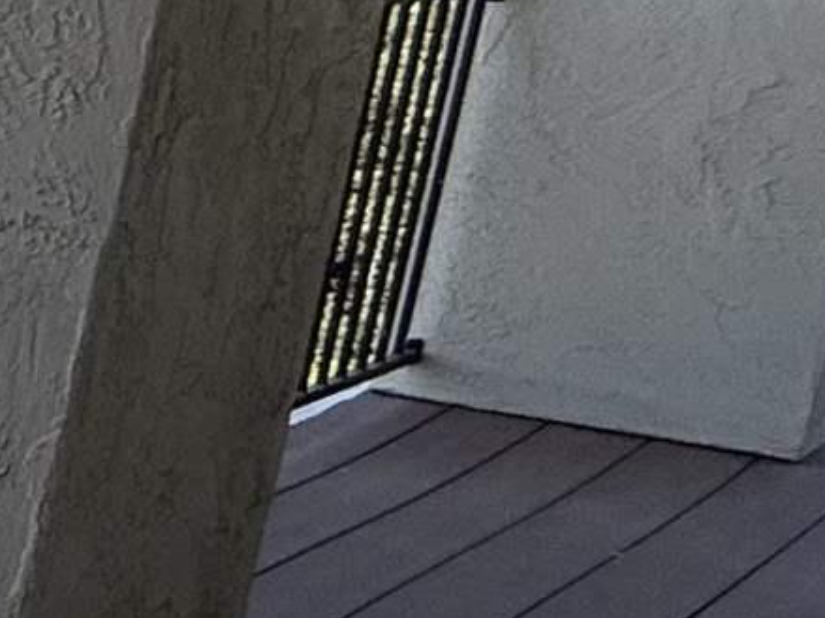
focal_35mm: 98
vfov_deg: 15.1
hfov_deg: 11.3
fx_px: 2335
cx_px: -1676
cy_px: 402
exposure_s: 1/1464
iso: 50
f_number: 2.2
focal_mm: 2.22
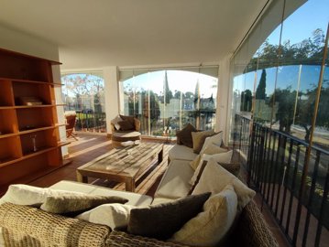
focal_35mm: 16
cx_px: 164
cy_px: 124
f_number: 2.2
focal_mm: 1.65
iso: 50
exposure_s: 1/612
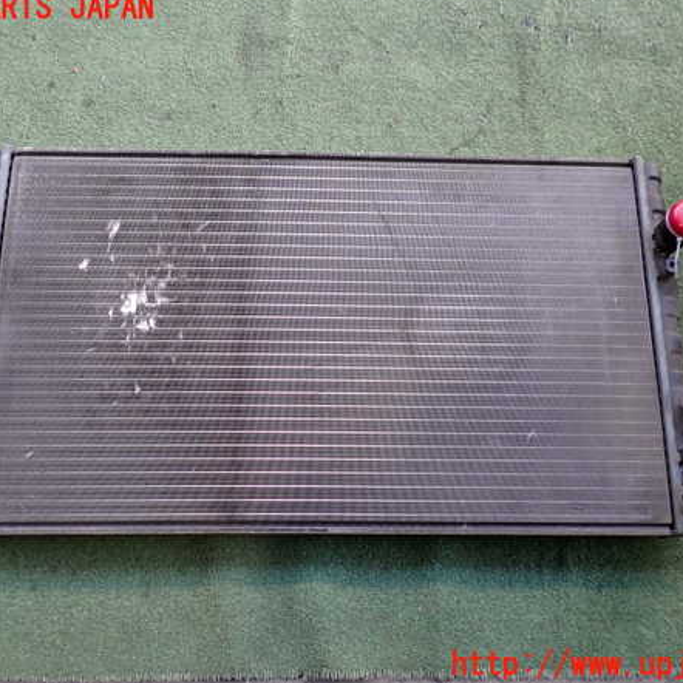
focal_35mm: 36
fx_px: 804
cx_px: 337
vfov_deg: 46.0
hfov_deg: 46.0
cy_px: 337
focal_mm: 5.4
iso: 200
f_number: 2.3
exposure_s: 1/80
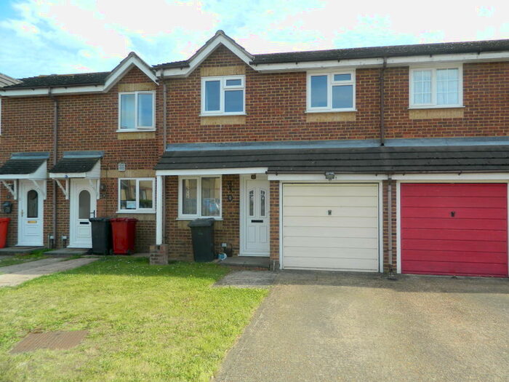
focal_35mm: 25
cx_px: 254
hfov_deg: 69.4
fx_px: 368
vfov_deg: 54.9
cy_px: 191
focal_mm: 4.5
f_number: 3.1
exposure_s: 1/500
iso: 110
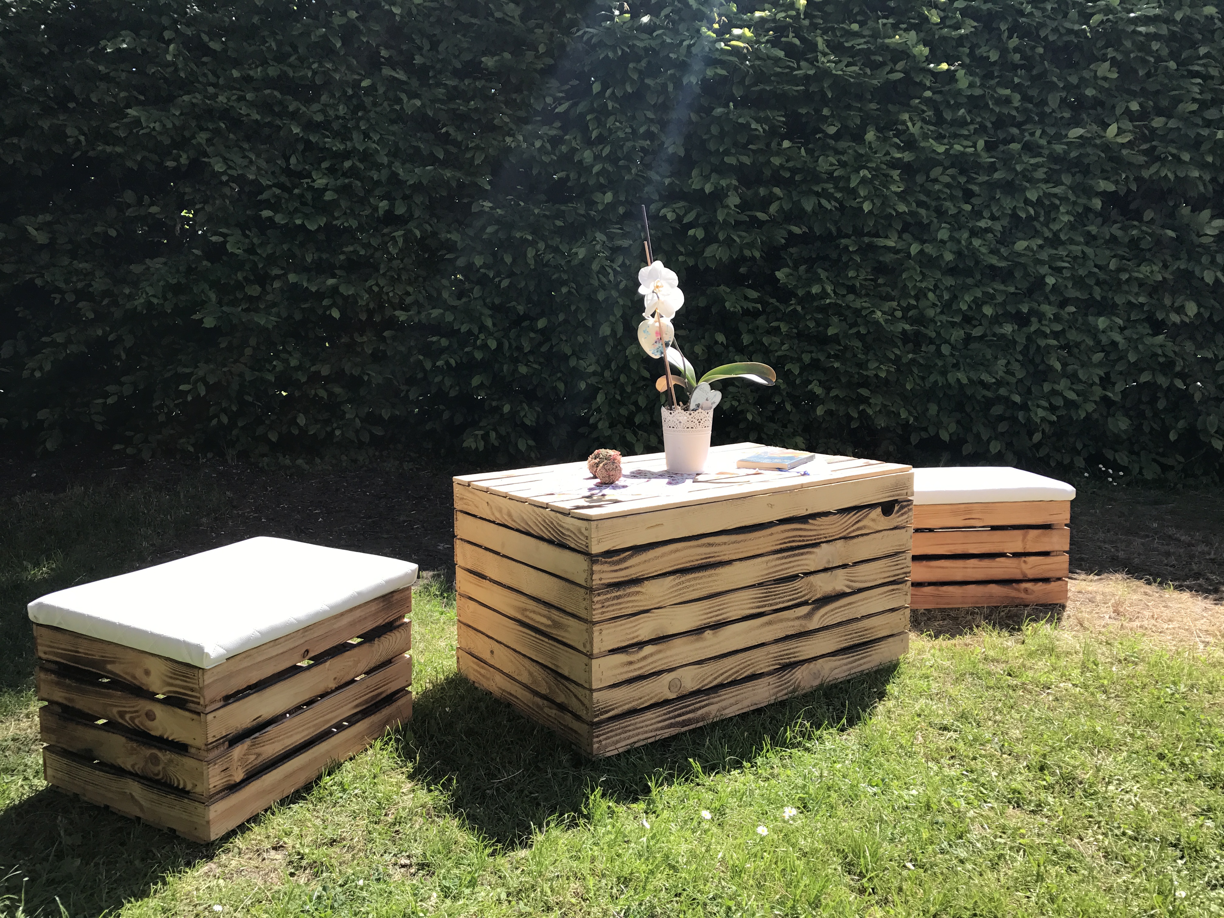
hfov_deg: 63.4
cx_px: 612
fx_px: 990
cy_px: 459
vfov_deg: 49.7
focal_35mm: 28
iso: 20
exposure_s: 1/921
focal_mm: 3.99
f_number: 1.8
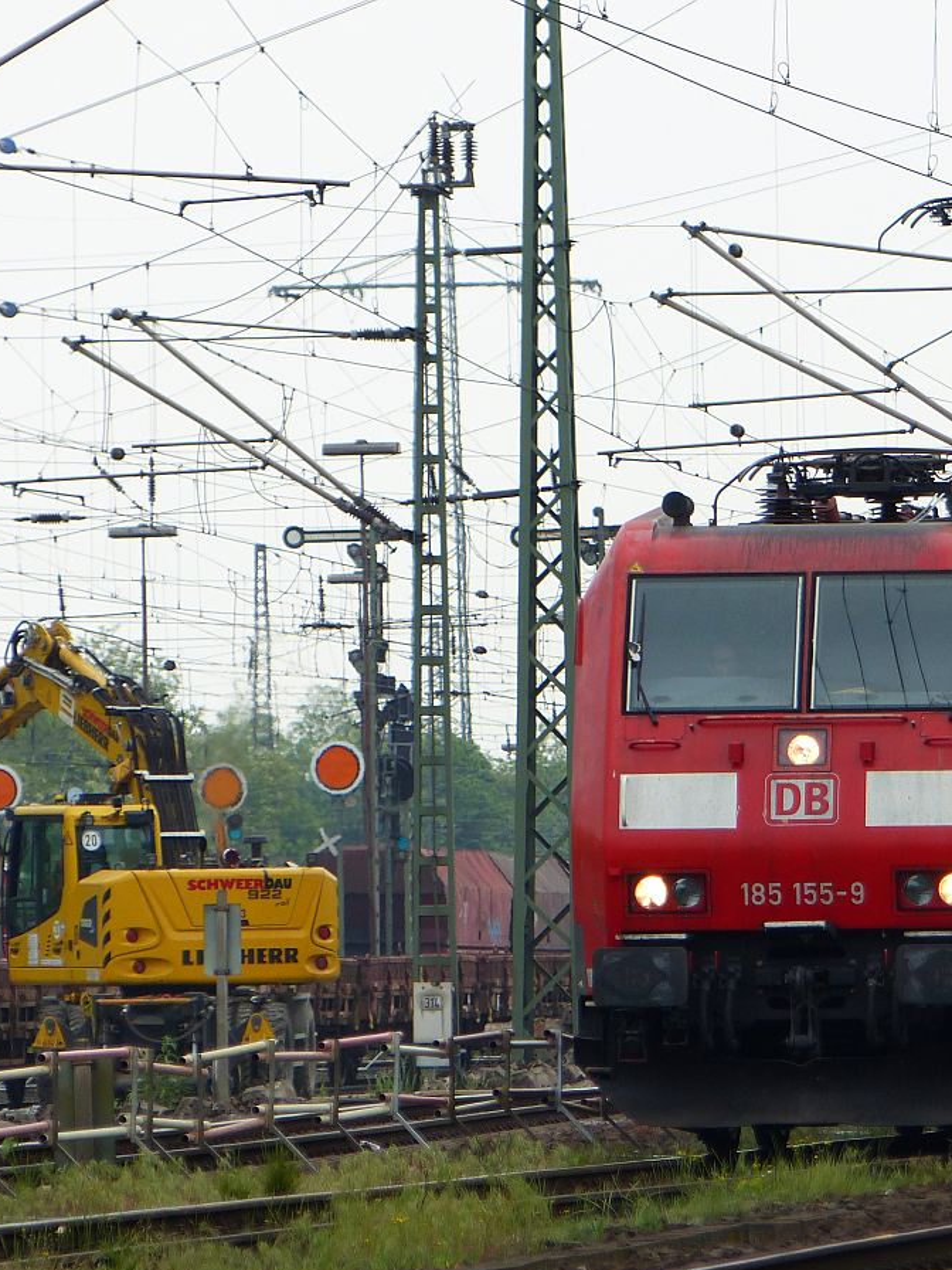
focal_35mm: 498
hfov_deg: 3.0
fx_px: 18261
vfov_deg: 4.0
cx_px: 808
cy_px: 636
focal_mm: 67
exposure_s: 1/640
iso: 100
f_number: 2.8
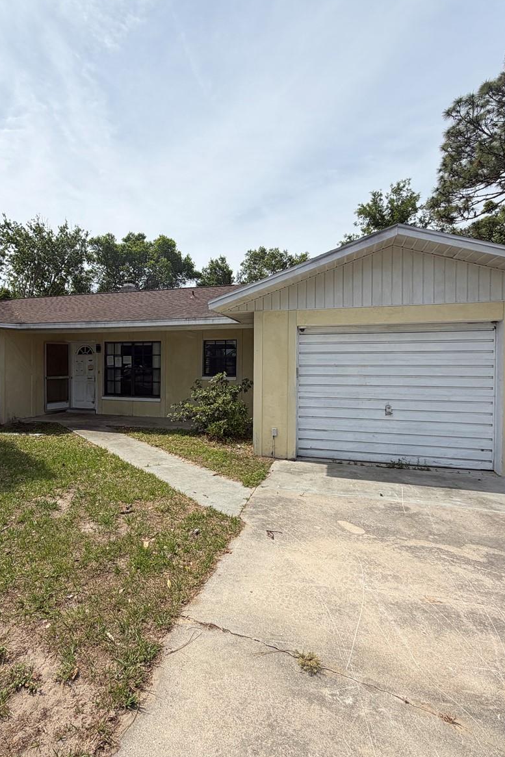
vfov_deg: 84.0
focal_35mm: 20
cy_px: 370
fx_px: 421
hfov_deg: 61.2
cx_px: 192
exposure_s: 1/1050
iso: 20
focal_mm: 2.22
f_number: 2.2
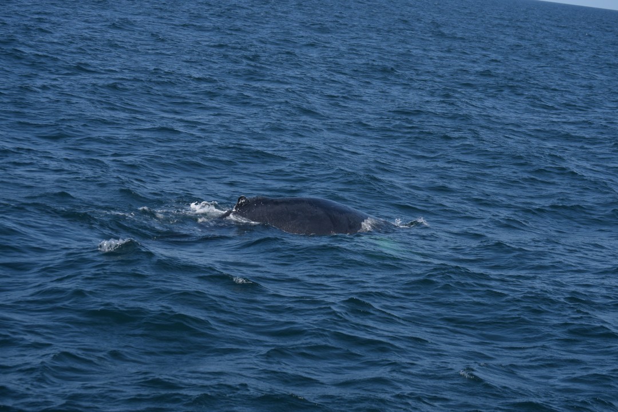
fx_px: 1802
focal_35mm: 105
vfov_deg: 13.0
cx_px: 309
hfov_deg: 19.5
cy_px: 206
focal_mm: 70
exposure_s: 1/1600
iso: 200
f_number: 5.6
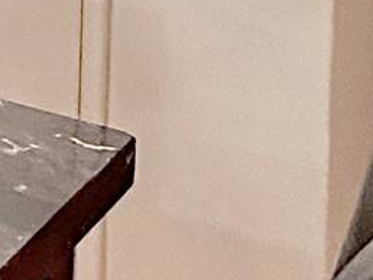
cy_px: -316
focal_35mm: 111
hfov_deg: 13.5
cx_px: -489
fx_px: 1197
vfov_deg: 11.7
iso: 500
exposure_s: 1/60
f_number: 2.2
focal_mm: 2.22
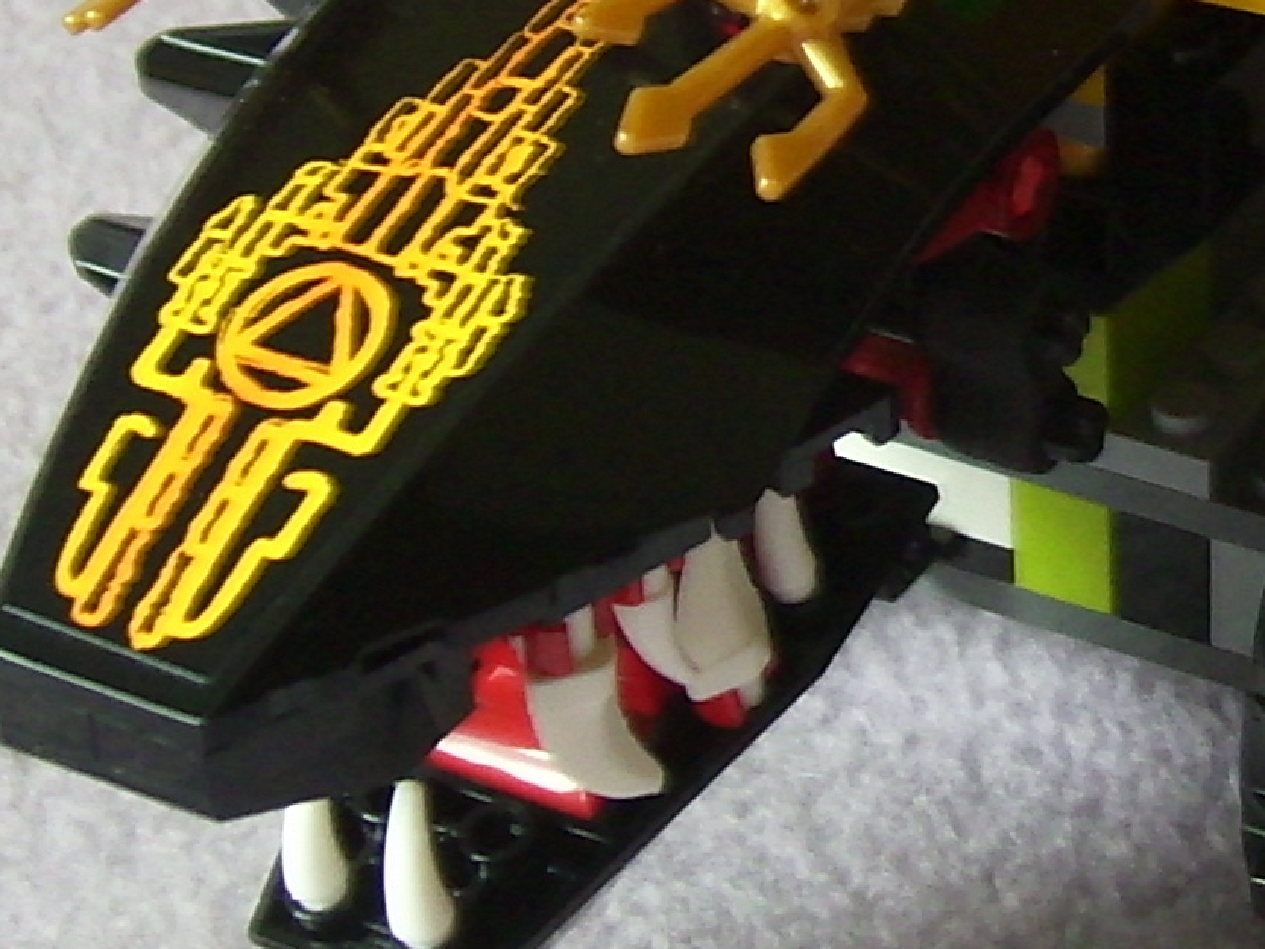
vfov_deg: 12.5
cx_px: 1308
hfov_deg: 16.3
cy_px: 214
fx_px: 4313
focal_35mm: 118
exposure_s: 1/5
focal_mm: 5.99
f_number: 2.8
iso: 50
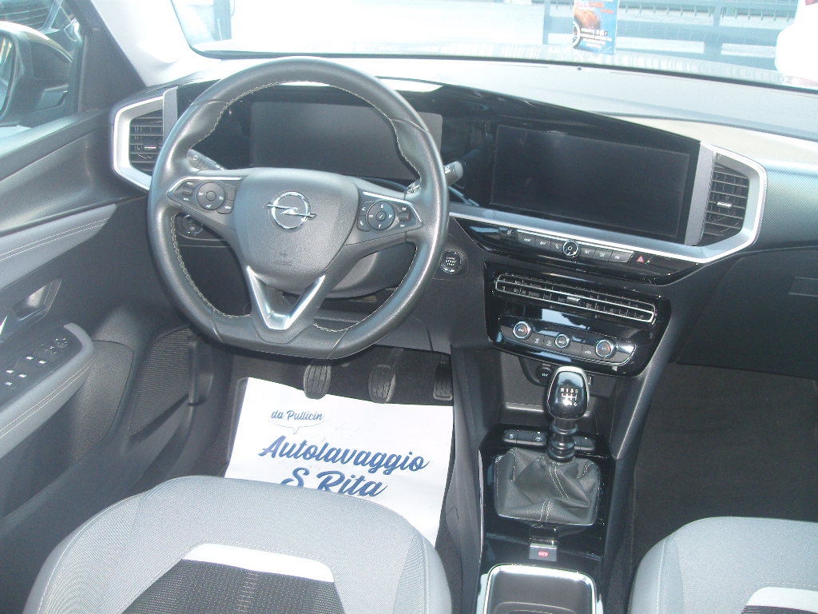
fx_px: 874
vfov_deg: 38.7
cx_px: 409
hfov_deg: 50.1
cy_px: 307
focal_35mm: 37
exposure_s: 1/40
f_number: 2.8
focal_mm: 6.2
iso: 100
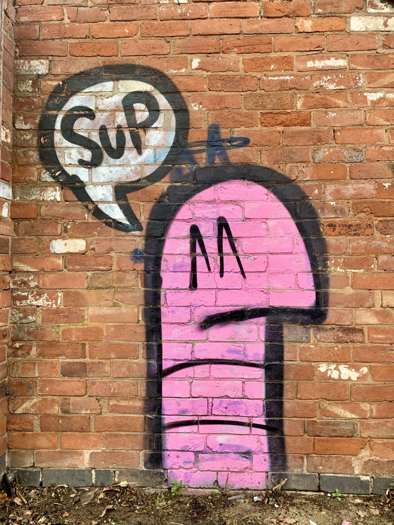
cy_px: 262
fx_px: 395
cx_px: 197
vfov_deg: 67.3
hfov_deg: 53.1
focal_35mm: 26
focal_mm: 4.25
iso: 25
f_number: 1.8
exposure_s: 1/130
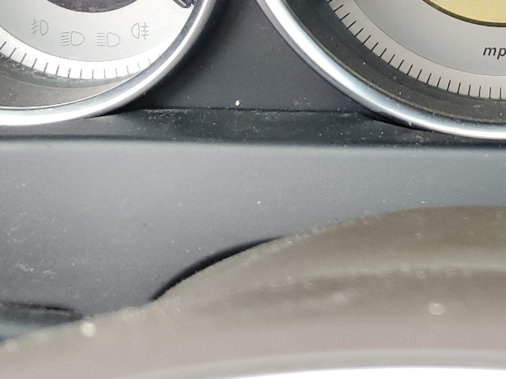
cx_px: 494
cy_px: -72
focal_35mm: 68
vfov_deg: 20.3
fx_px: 994
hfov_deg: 27.1
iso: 89
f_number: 1.5
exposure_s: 1/120
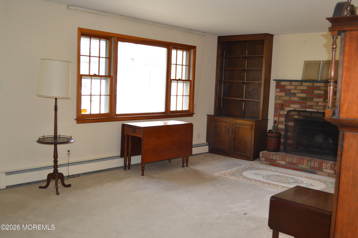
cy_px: 119
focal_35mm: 36
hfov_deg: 53.2
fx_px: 358
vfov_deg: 36.8
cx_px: 179
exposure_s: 1/60
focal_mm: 24
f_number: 4
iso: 450
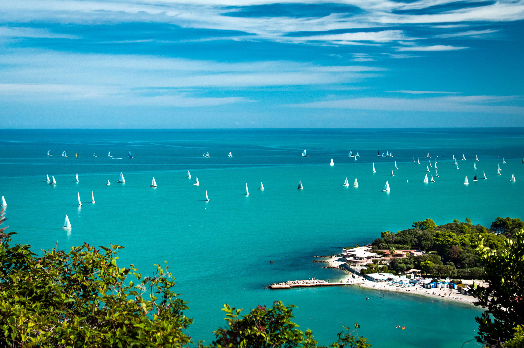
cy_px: 174
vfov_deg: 22.6
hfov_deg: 33.4
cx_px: 262
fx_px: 872
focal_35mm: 60
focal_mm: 40
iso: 320
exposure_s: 1/640
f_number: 5.6
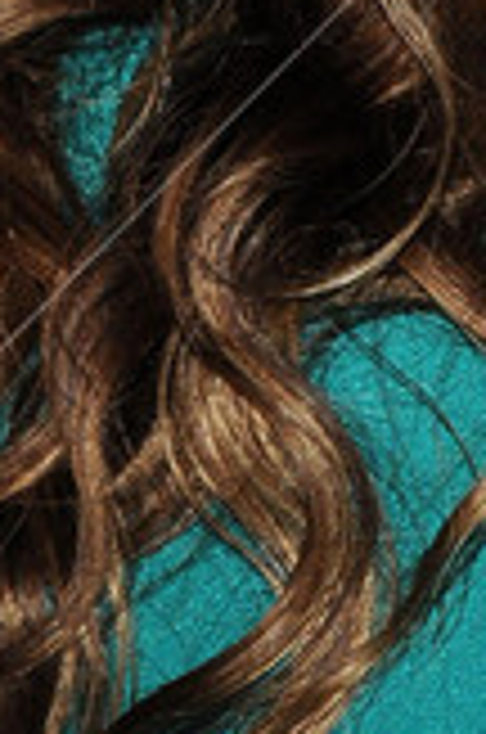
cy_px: -1000
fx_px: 38291
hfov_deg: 0.7
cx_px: 1346
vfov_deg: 1.1
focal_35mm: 1883
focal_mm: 200
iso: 320
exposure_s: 1/250
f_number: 11
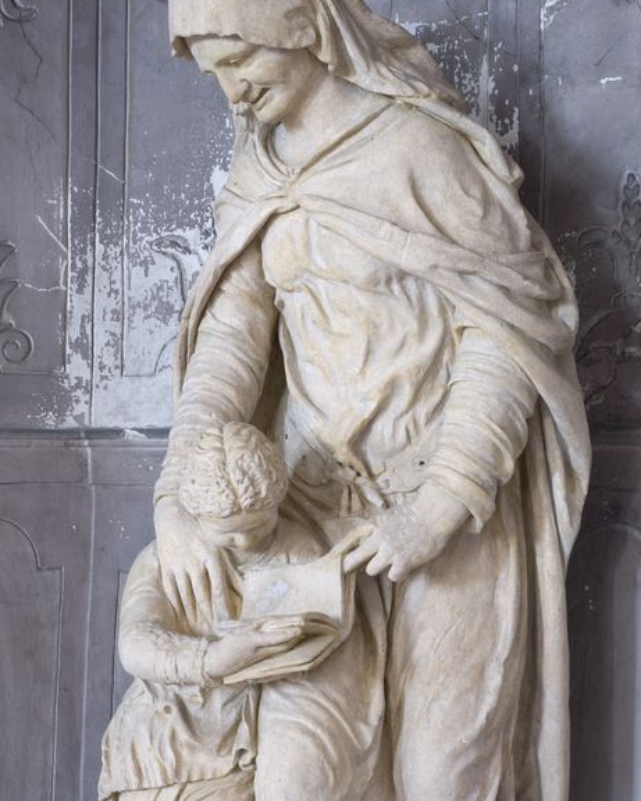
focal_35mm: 82
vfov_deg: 23.3
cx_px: 322
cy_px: 451
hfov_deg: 18.7
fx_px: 1944
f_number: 10
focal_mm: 48
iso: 400
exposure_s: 1/1.25
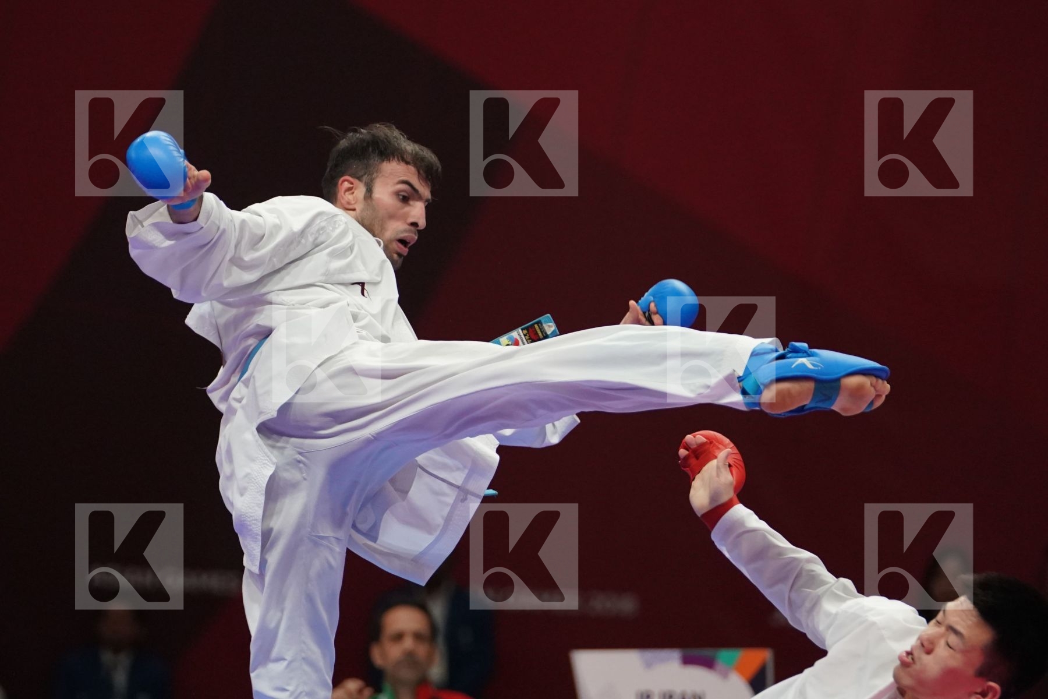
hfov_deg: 6.2
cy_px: 350
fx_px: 9635
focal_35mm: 331
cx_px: 524
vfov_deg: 4.2
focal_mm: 221
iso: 3200
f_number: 4
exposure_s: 1/1000
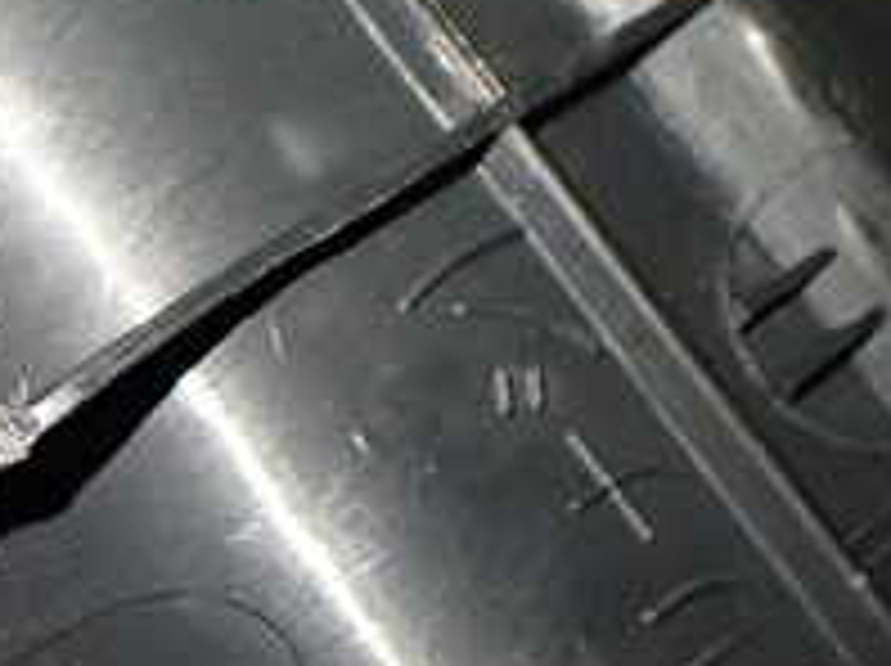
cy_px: 477
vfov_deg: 16.1
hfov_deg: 20.2
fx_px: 2339
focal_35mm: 91
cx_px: -189
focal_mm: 5.4
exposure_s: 1/80
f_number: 2.3
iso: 800
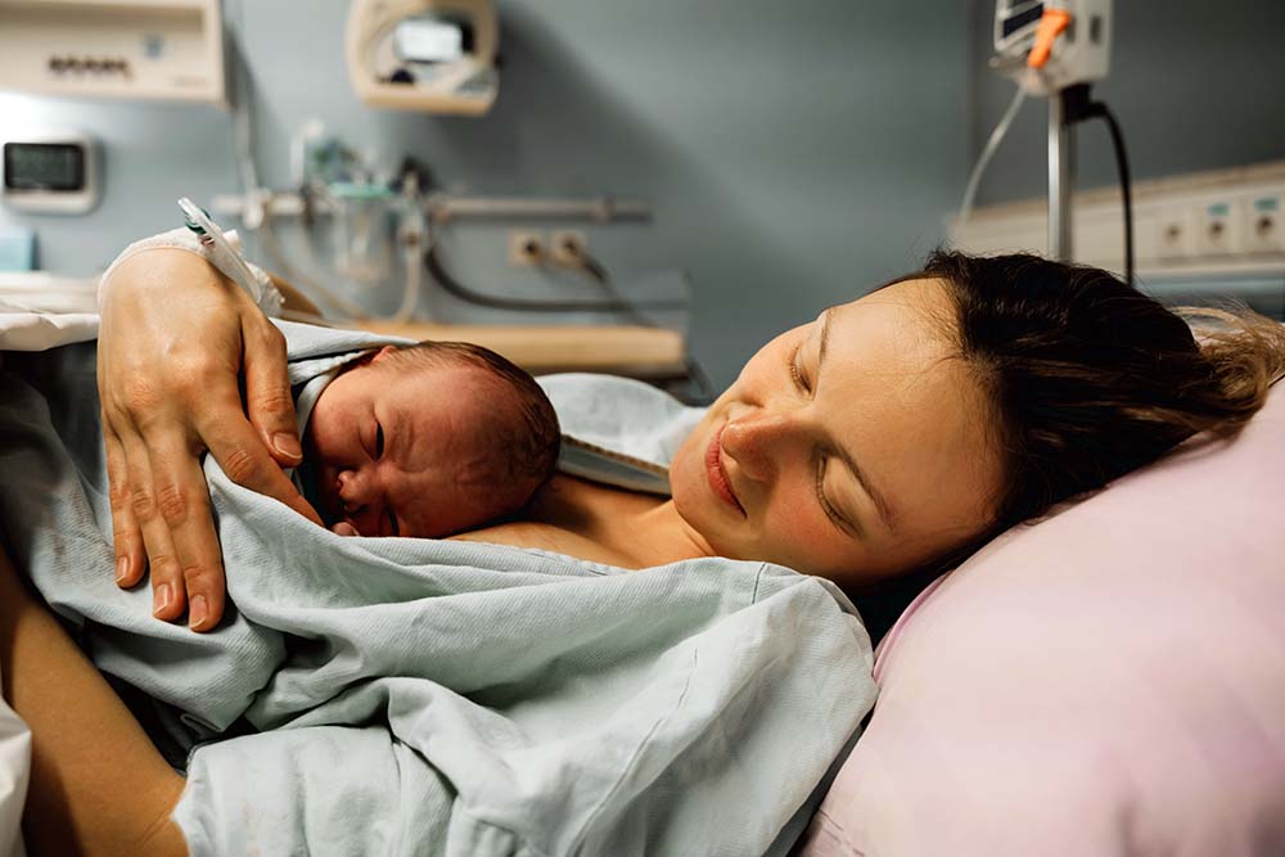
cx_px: 642
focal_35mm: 28
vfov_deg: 46.4
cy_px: 428
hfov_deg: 65.5
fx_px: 1000
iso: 640
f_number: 4
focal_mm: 28
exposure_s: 1/60
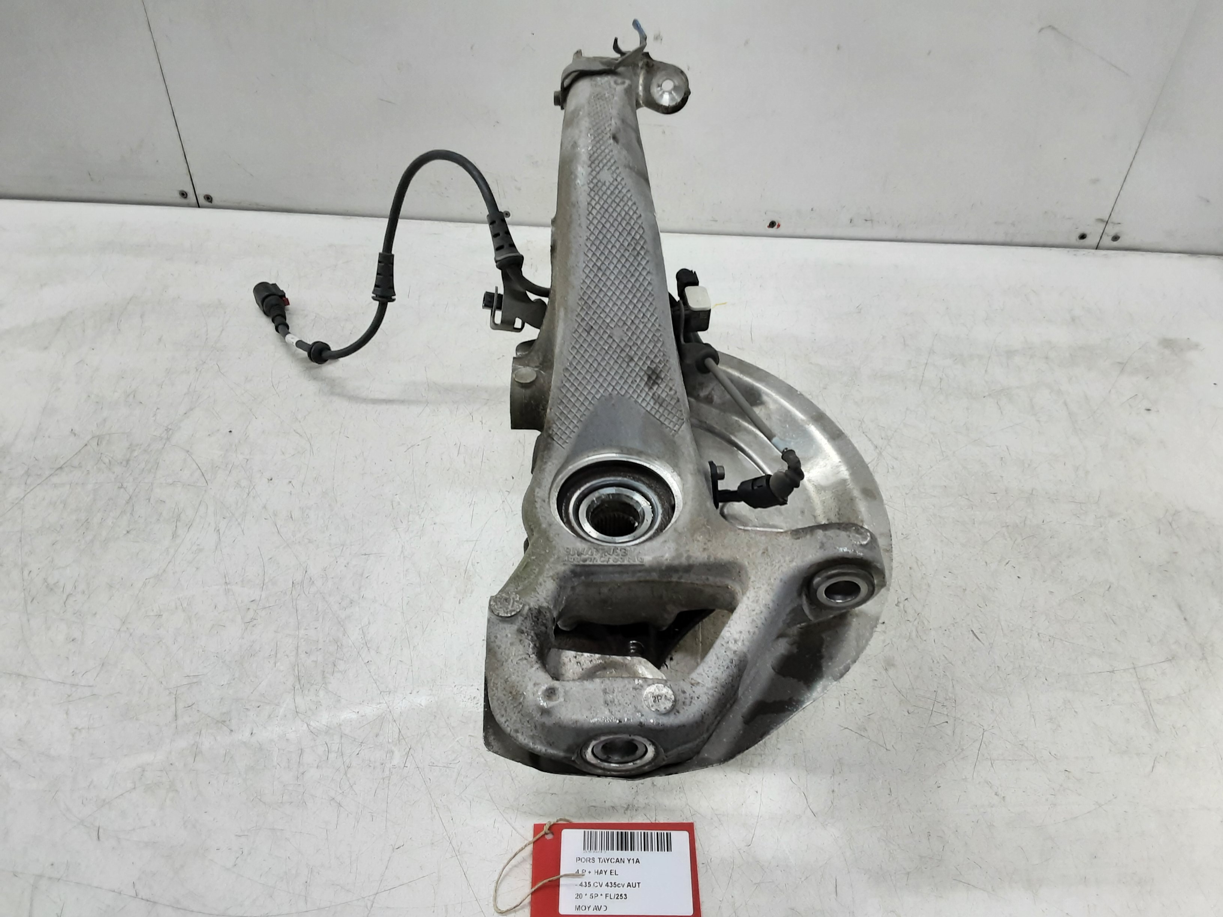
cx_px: 612
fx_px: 954
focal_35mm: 27
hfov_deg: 65.3
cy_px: 458
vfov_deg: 51.4
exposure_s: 1/50
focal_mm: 2.91
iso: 100
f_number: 1.9
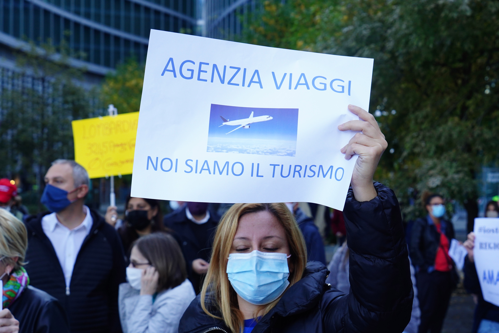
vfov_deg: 21.9
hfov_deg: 32.4
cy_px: 166
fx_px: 859
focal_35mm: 62
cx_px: 250
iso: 1250
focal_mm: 62
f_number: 7.1
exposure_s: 1/200
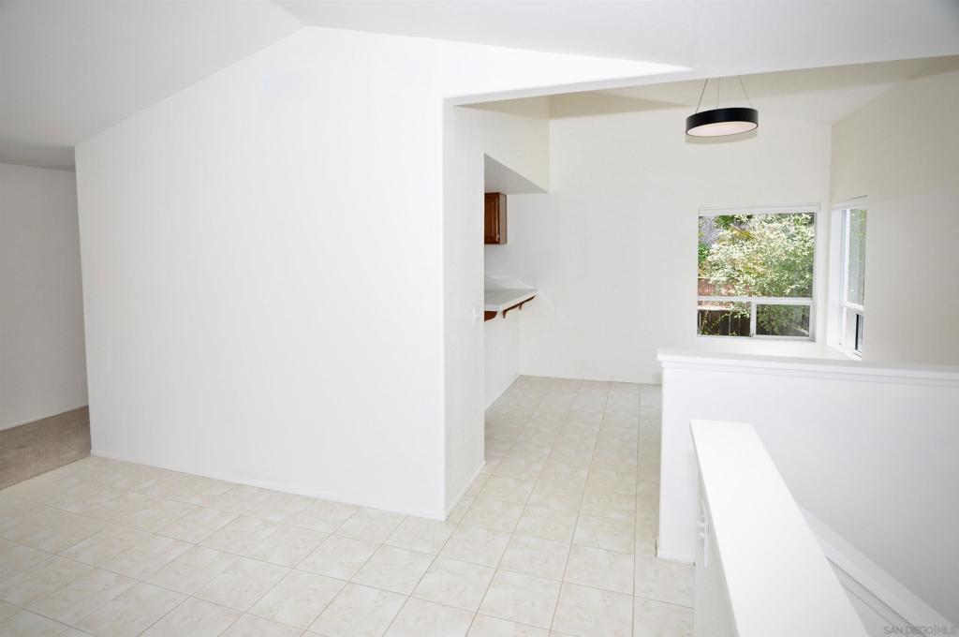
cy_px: 318
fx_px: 439
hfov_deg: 95.1
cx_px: 480
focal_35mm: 16
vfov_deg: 71.9
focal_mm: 11
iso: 400
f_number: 5.6
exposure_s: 1/125
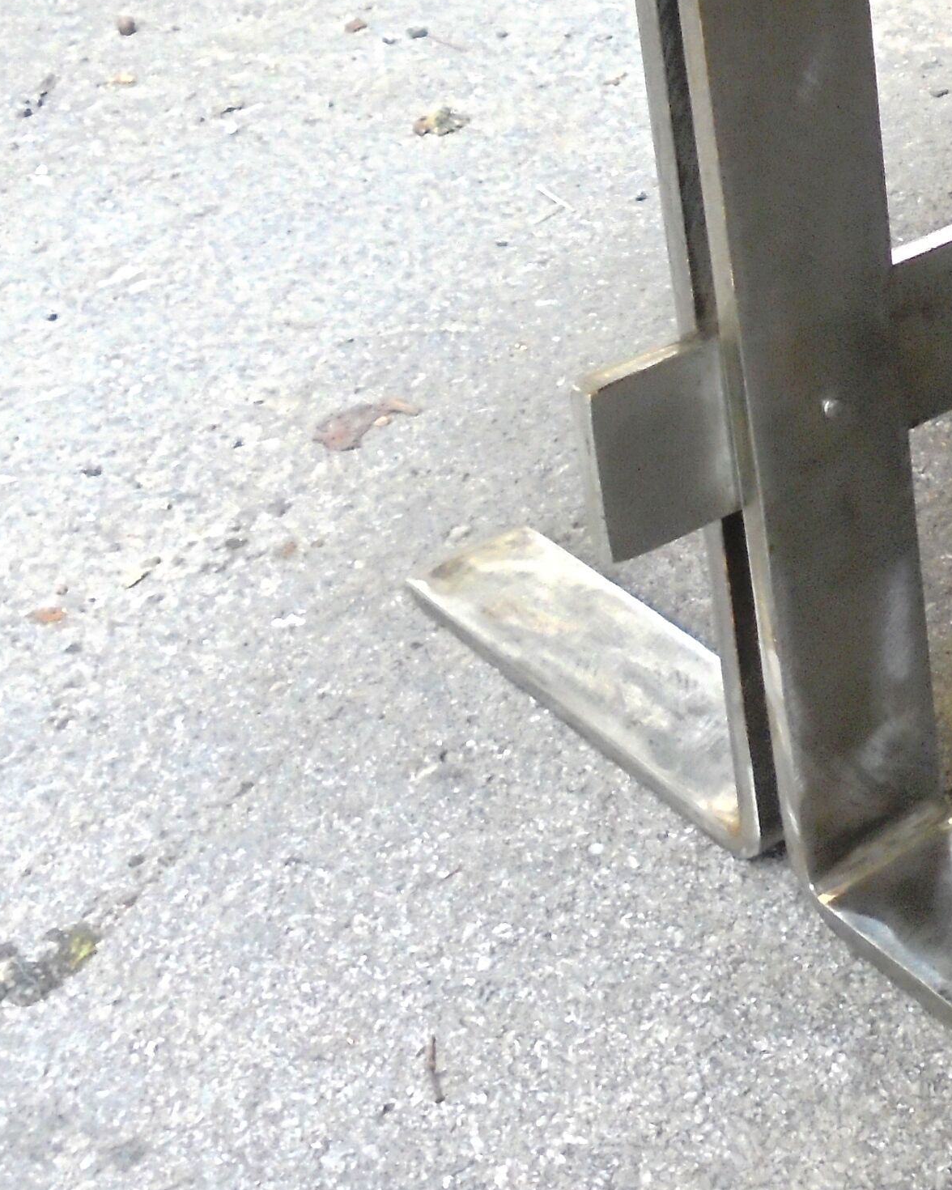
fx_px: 2219
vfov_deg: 29.4
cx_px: 1019
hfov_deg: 22.9
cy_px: 242
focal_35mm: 63
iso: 320
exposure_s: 1/30
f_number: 3.5
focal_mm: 4.6
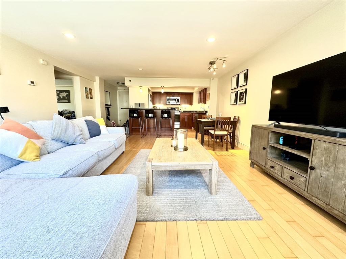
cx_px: 173
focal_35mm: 14
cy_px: 130
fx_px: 140
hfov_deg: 102.1
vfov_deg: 85.7
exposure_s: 1/120
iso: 320
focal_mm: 2.22
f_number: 2.2
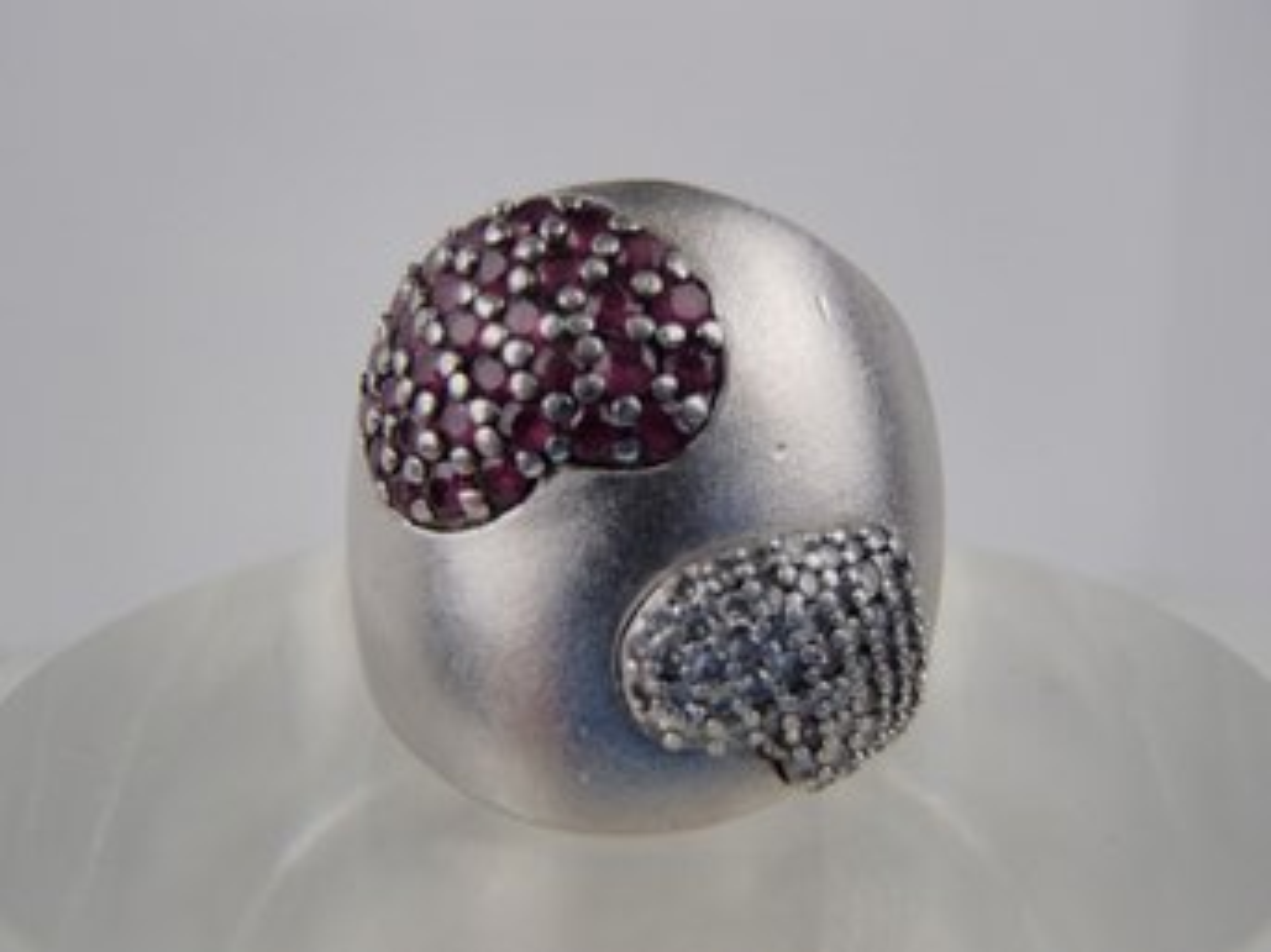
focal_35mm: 37
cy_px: 476
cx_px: 636
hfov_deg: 50.2
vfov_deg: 38.6
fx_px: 1358
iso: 125
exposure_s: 1/160
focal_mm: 6.64
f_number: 4.7
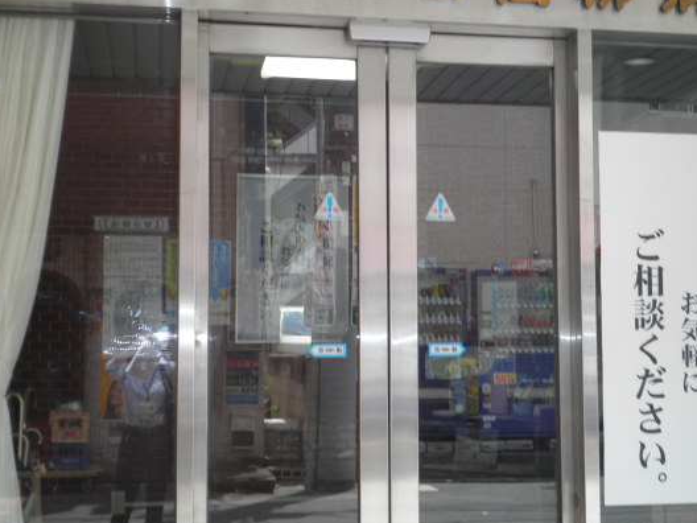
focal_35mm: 57
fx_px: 1148
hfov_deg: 33.8
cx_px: 385
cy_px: 226
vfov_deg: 25.6
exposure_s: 1/80
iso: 64
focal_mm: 8.3
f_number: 3.4
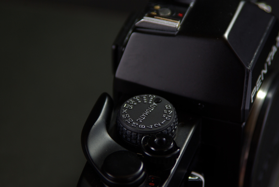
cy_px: 94
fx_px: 2327
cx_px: 140
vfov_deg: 4.6
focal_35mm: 300
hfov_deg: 6.9
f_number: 5.6
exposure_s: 1/8
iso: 100
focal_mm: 200
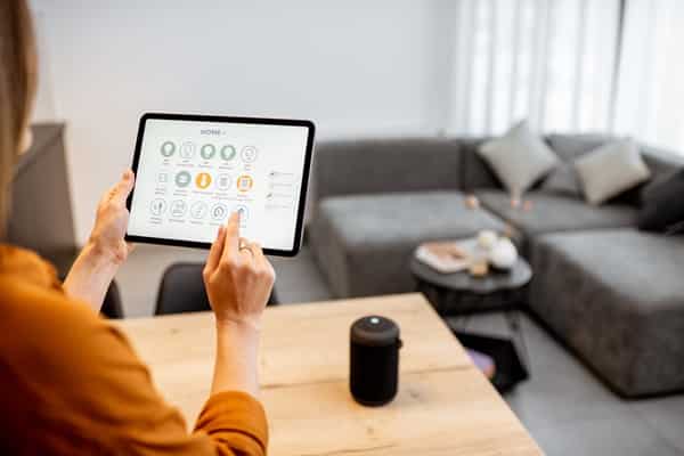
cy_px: 228
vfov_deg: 37.9
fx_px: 665
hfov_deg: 54.4
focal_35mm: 35
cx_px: 342
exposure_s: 1/125
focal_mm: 35
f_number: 2.2
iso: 250
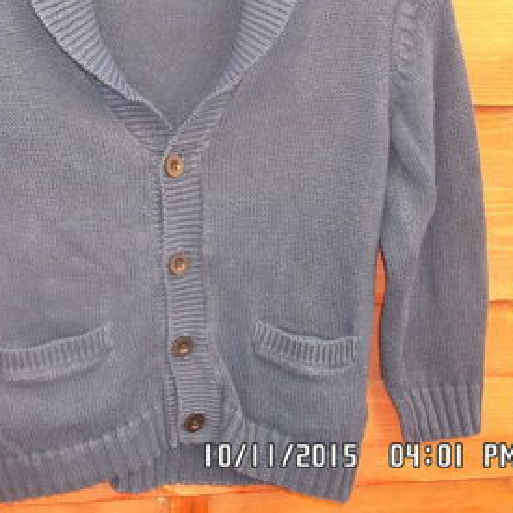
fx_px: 721
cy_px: 195
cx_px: 184
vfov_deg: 38.9
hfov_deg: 38.8
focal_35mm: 43
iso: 200
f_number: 3.3
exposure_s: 1/45
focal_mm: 4.1
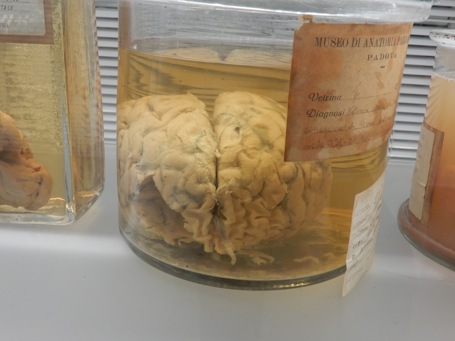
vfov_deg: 37.7
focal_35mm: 38
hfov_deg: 49.0
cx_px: 228
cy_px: 170
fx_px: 499
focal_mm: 6.8
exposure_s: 1/30
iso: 180
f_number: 4
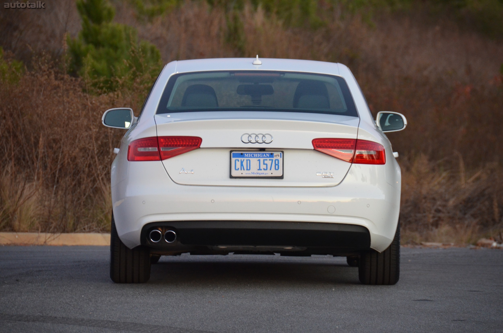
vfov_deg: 5.4
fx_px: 3556
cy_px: 166
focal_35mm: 255
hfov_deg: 8.1
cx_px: 252
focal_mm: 170
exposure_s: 1/30
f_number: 5.6
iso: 1600
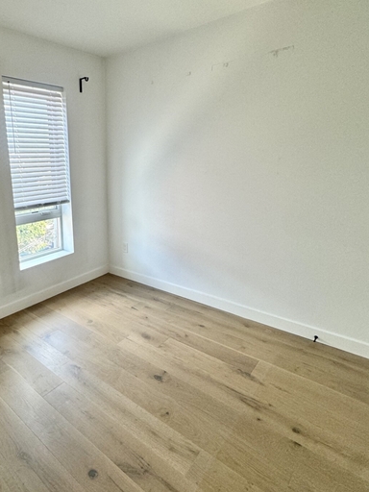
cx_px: 95
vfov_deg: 78.9
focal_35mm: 21
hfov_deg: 60.2
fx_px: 298
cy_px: 234
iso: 100
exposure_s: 1/120
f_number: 2.2
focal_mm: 2.22
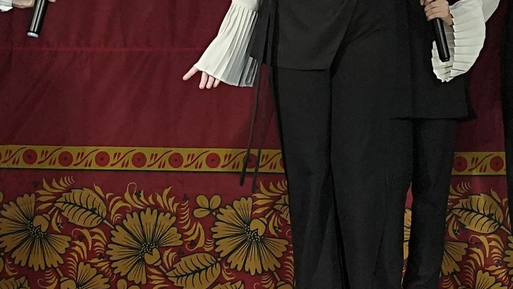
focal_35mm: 473
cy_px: -201
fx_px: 6435
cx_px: 534
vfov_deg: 2.6
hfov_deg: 4.6
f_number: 4
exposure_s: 1/400
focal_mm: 81
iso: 3200
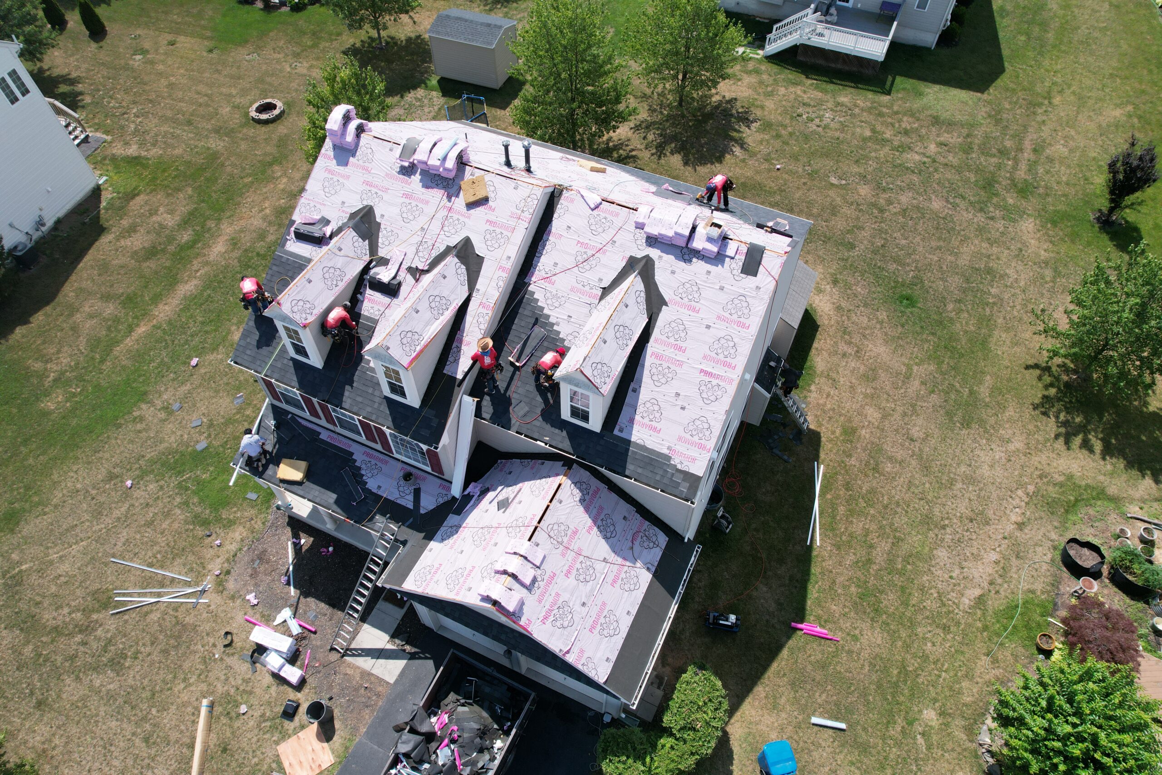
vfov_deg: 57.2
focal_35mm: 22
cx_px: 581
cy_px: 388
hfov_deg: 78.6
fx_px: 710
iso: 200
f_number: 2.8
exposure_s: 1/2000
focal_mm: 8.38
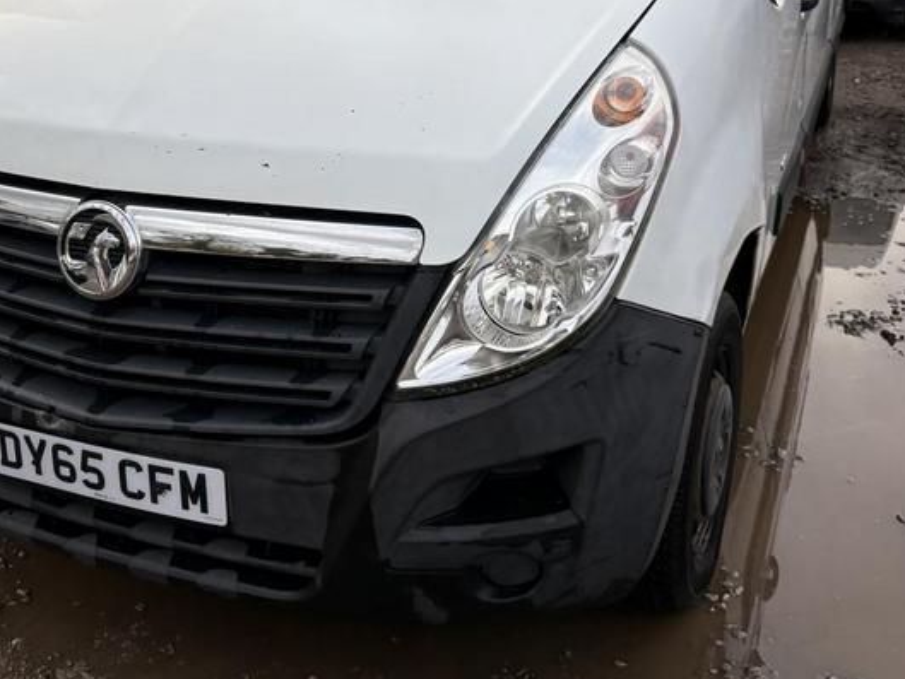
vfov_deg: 32.0
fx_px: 1151
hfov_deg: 42.8
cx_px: 382
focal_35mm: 44
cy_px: 132
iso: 50
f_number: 1.6
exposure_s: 1/485
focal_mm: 5.96
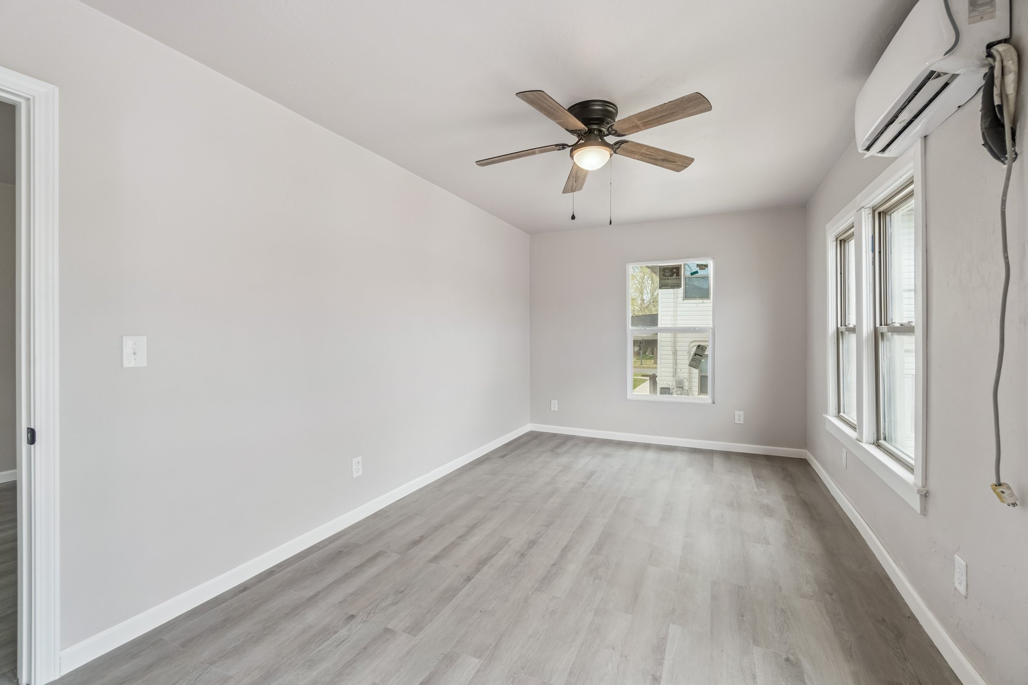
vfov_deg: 77.3
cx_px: 514
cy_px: 342
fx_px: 428
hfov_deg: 100.4
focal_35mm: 15
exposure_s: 1/100
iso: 200
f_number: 6.3
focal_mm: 10
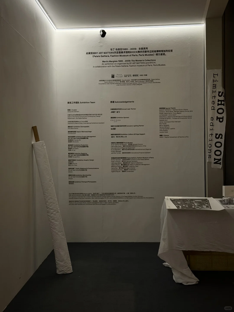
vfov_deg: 39.7
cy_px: 156
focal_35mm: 48
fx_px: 433
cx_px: 117
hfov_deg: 30.3
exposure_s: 1/34
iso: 500
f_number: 1.78
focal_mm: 6.76
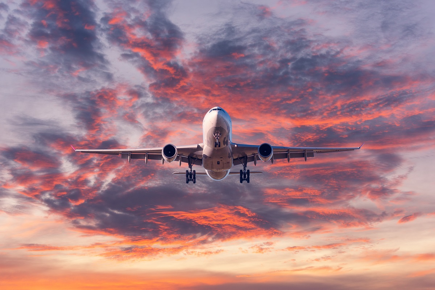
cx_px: 218
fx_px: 846
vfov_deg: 19.5
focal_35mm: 70
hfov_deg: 28.8
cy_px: 145
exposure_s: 1/160
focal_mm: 70
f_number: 5.6
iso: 500
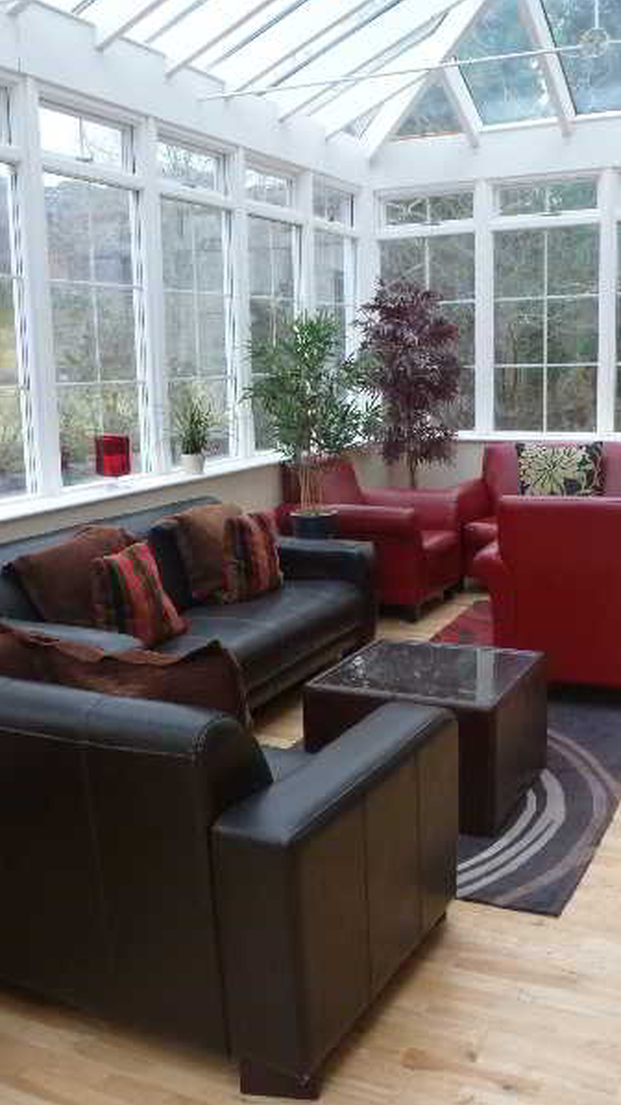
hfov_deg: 33.7
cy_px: 552
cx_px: 310
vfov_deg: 56.6
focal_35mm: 35
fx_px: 1025
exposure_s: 1/60
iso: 250
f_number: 3.3
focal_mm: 4.3
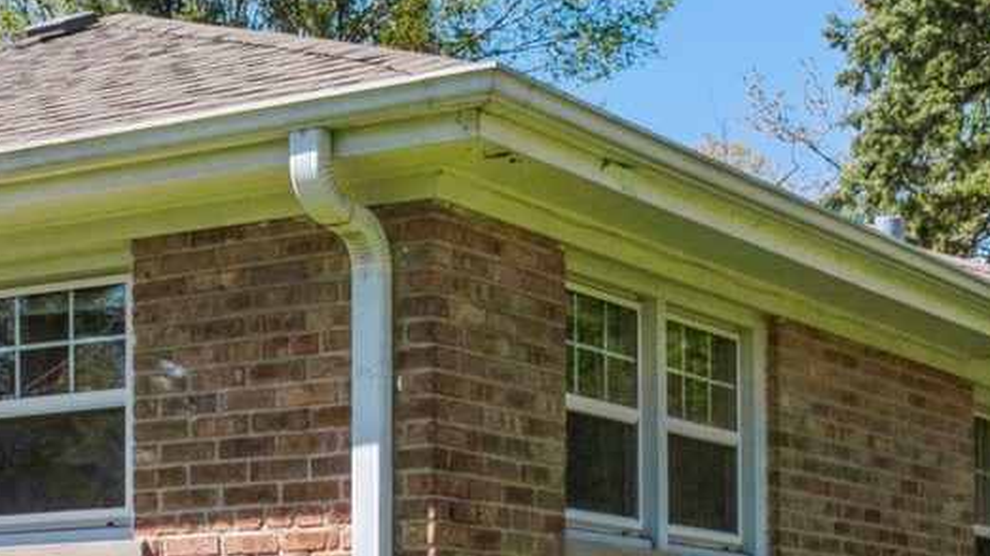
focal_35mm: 101
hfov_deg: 20.7
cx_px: 99
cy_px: 307
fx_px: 2650
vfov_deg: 12.0
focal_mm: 31
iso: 200
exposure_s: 1/2500
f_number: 8
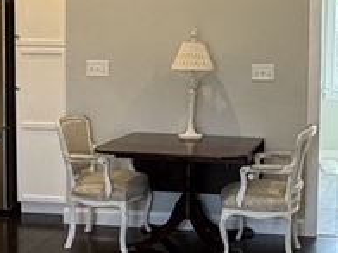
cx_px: 252
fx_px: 713
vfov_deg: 20.1
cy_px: 95
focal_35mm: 73
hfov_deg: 26.4
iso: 250
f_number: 2.2
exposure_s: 1/120
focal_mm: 2.22
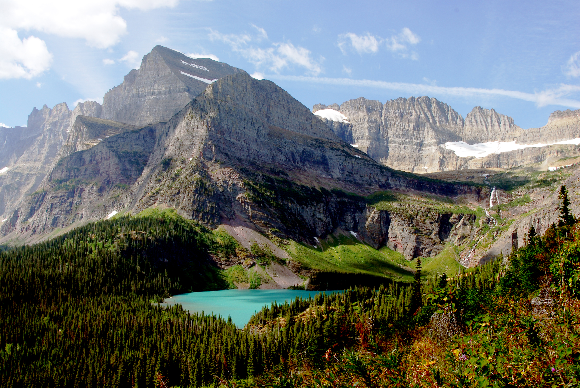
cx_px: 290
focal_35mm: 36
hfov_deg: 53.1
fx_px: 581
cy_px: 194
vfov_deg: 37.0
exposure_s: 1/15
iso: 125
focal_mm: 24
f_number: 14
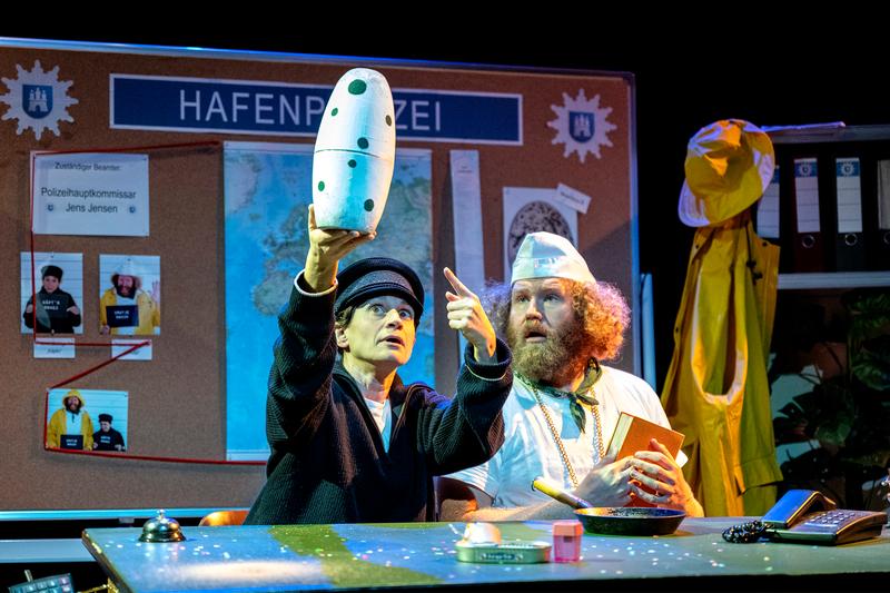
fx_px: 1730
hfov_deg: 28.8
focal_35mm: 70
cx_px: 445
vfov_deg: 19.4
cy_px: 296
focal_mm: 70
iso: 5000
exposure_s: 1/160
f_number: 2.8
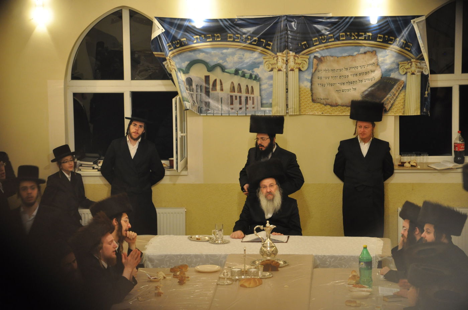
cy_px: 155
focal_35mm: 135
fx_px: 1752
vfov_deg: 10.1
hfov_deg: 15.2
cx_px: 234
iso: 1250
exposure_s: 1/25
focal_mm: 90
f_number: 5.6
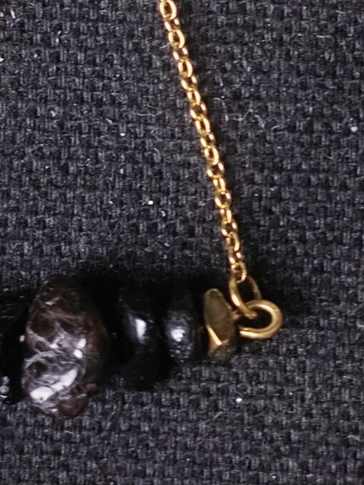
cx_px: 337
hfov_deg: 8.6
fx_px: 2425
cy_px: -72
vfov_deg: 11.2
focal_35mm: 173
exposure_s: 1/25
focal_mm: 6.19
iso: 125
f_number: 1.65
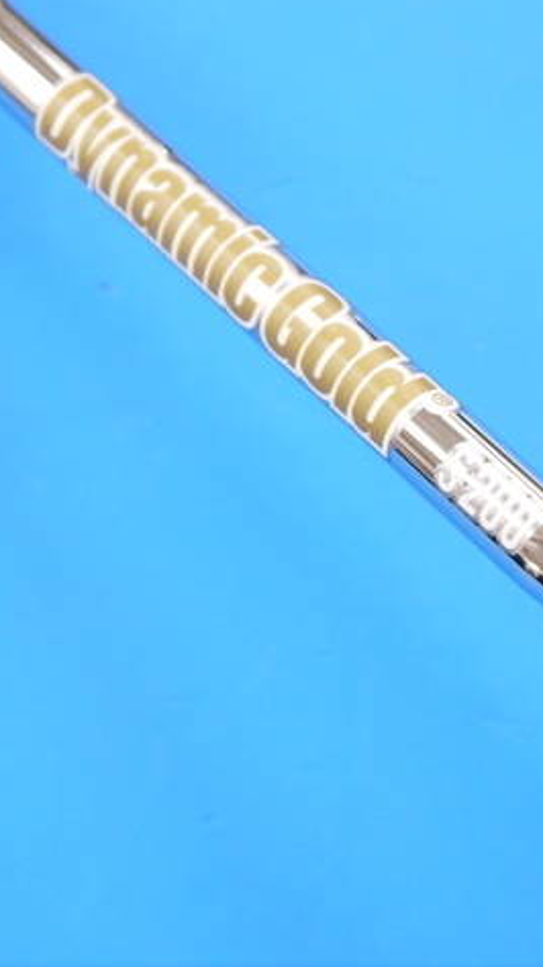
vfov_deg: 20.2
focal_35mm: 106
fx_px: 2718
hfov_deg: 11.4
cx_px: 406
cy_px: 481
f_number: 5.3
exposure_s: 1/80
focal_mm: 36
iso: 640
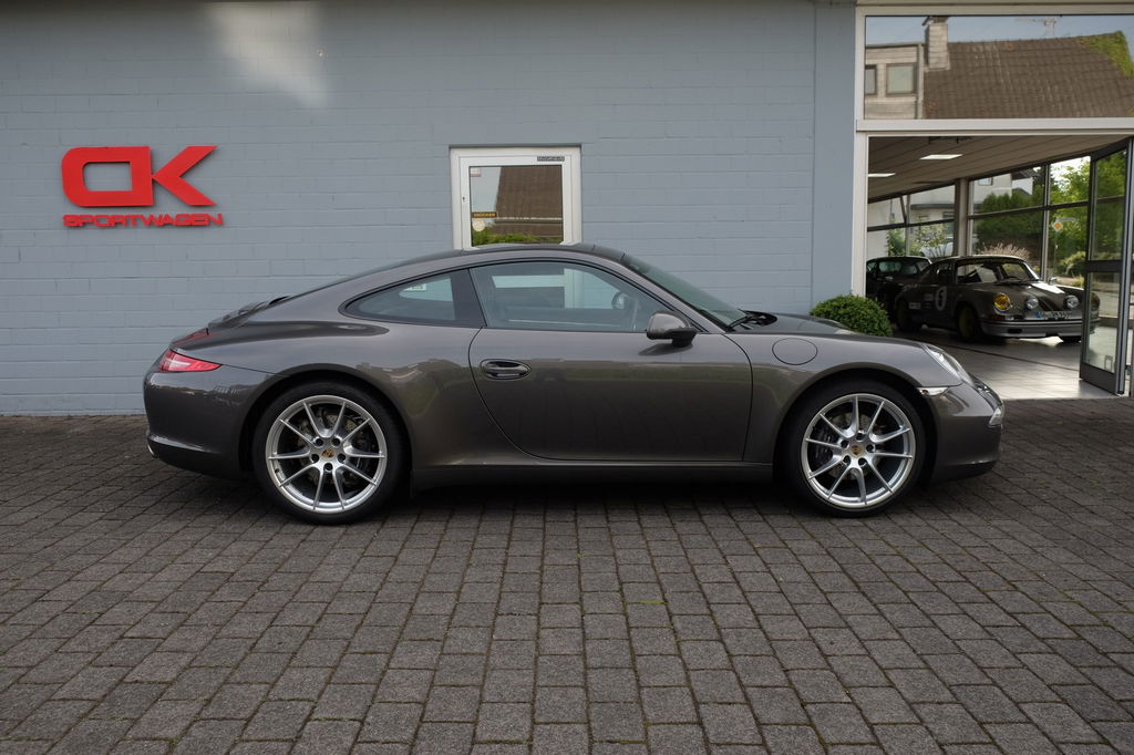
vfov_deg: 47.9
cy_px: 378
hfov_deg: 67.4
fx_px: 850
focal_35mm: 27
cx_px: 567
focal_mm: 18
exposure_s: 1/160
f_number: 5.6
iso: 200
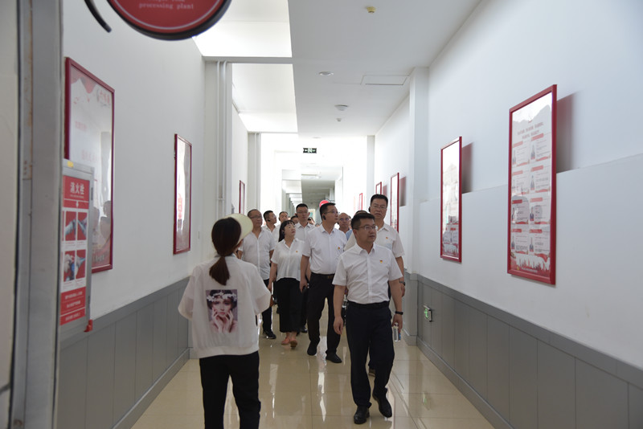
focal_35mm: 38
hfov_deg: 50.7
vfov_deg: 35.1
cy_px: 214
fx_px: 679
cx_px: 322
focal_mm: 38
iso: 720
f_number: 4
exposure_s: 1/80
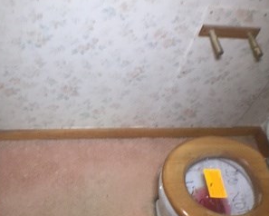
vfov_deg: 25.0
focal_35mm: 61
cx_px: 63
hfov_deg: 30.4
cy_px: 122
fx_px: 486
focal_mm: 4.15
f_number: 2.2
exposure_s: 1/33
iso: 125
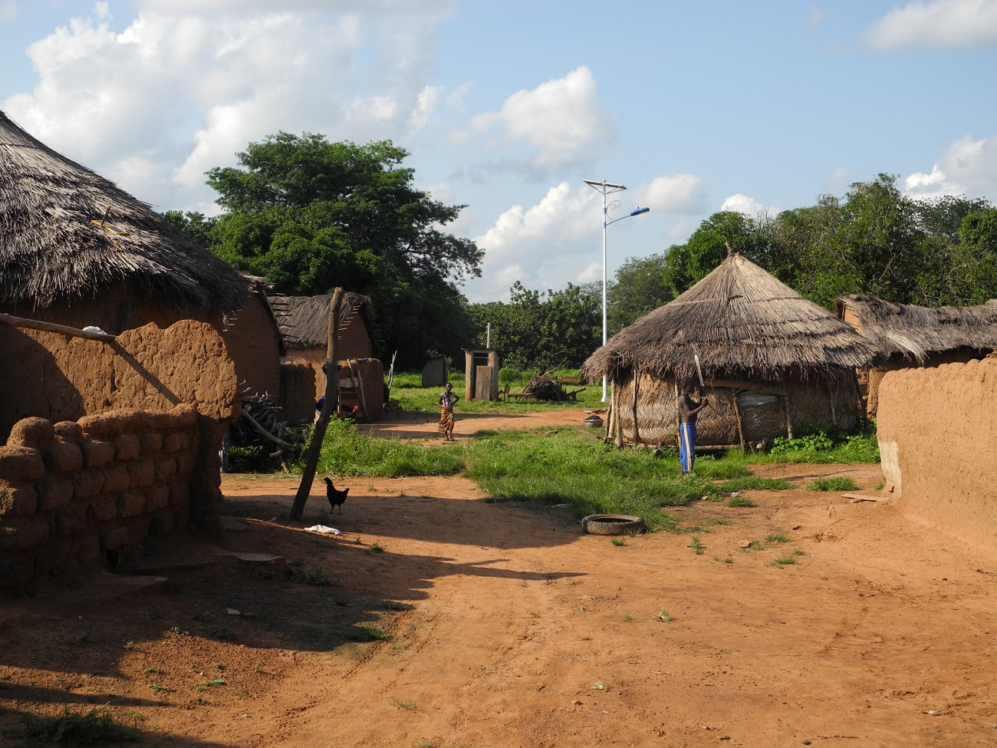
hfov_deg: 42.1
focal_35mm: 45
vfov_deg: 32.2
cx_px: 498
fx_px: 1296
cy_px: 374
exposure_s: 1/988
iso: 100
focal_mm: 9.7
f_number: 3.2
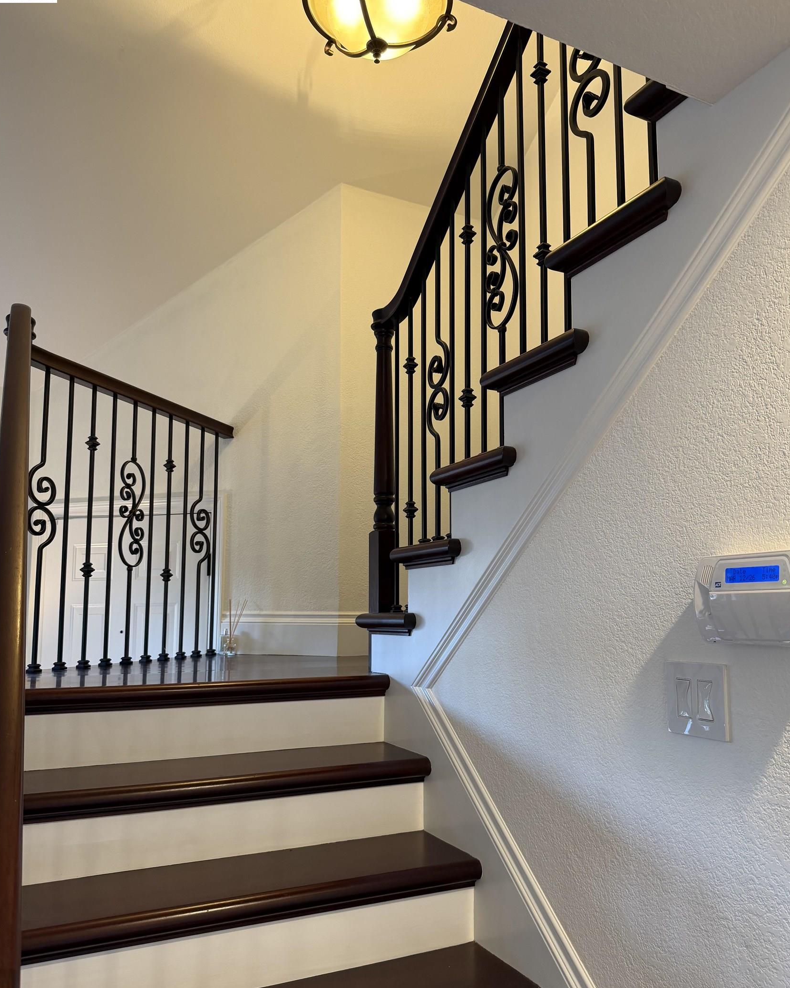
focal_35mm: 26
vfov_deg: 65.9
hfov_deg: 54.9
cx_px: 404
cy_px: 532
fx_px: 760
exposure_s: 1/60
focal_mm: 6.76
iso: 200
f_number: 1.78
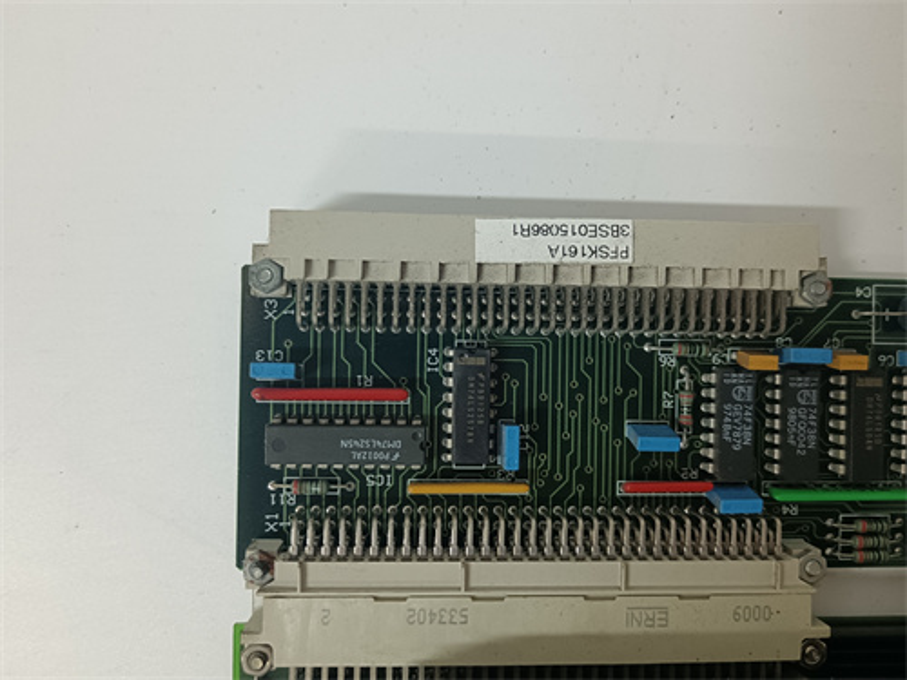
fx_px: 707
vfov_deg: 51.4
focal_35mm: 27
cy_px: 340
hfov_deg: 65.3
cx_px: 454
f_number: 1.9
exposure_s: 1/100
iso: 1812
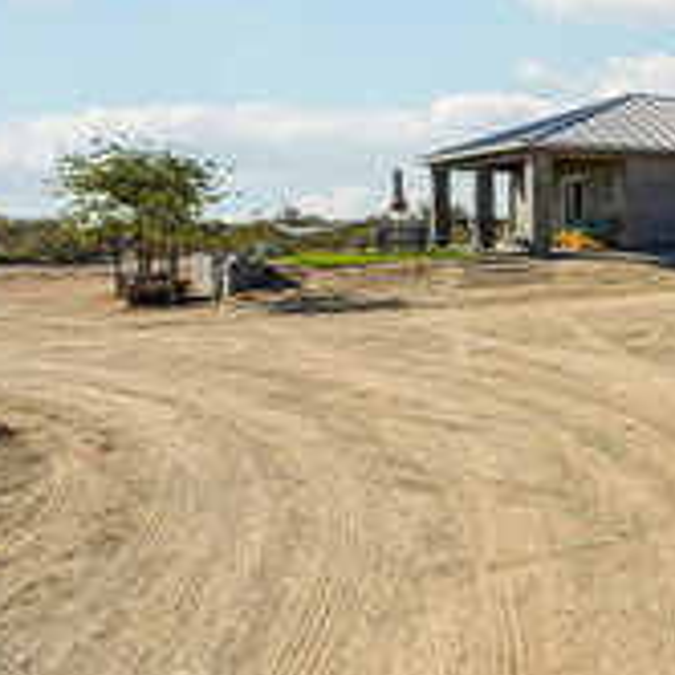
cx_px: 984
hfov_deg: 27.9
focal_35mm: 43
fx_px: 956
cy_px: 197
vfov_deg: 38.2
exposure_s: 1/1000
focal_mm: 16.5
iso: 400
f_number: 10
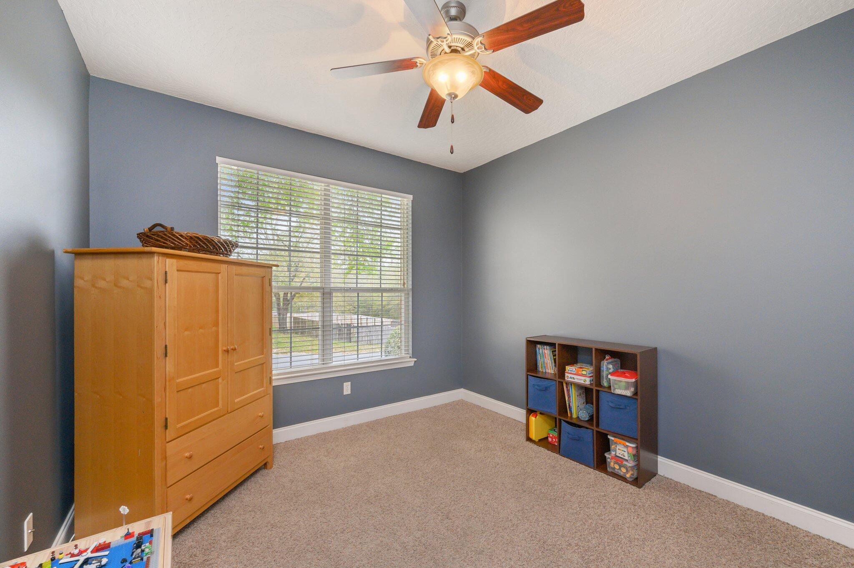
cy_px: 284
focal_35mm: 14
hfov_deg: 104.3
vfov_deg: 81.1
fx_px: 332
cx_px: 427
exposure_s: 1/20
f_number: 9
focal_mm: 14
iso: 320
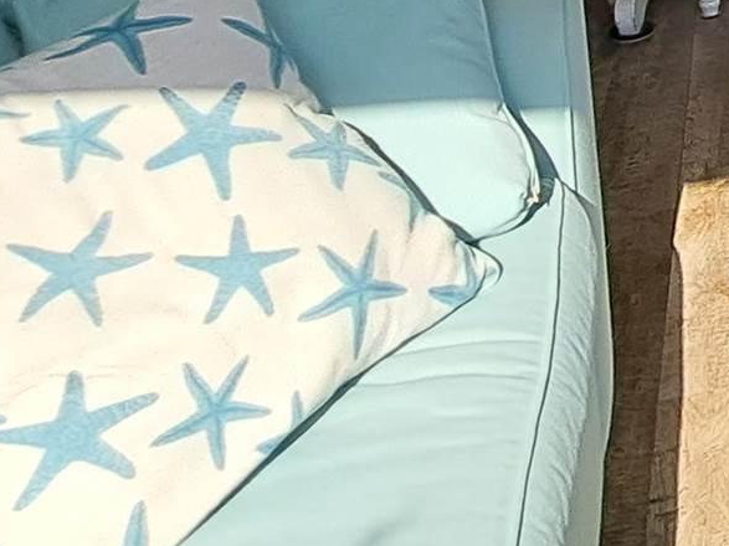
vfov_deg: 18.0
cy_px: -381
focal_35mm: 68
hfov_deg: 20.7
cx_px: 1280
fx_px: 1432
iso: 50
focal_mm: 1.74
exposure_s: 1/264
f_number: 2.2
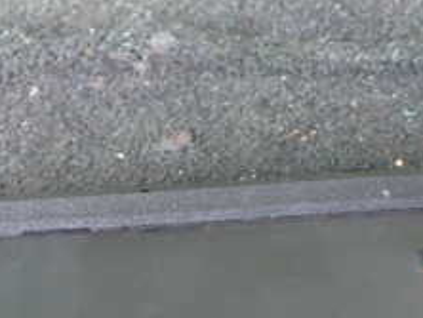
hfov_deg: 24.0
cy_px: 335
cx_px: 156
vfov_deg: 17.7
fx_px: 991
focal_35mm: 81
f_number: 2.3
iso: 800
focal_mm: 5.4
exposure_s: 1/80
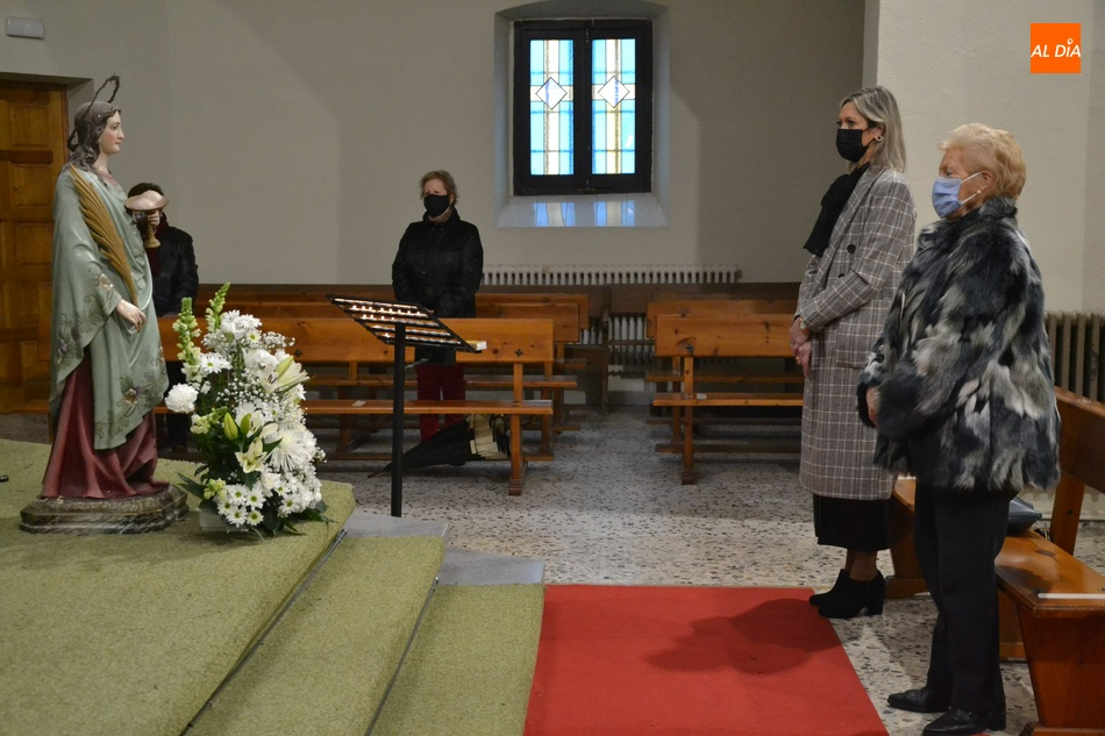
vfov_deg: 23.8
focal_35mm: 57
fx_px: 1749
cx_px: 552
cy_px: 368
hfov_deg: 35.1
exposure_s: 1/100
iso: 3200
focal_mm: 38
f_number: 5
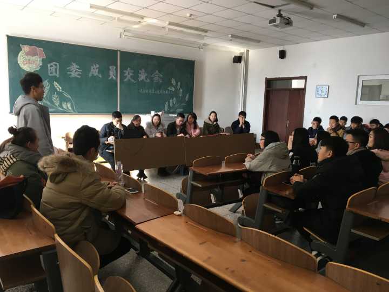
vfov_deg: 48.2
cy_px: 146
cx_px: 194
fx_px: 326
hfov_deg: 61.7
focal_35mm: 29
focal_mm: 4.15
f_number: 2.2
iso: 64
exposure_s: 1/33
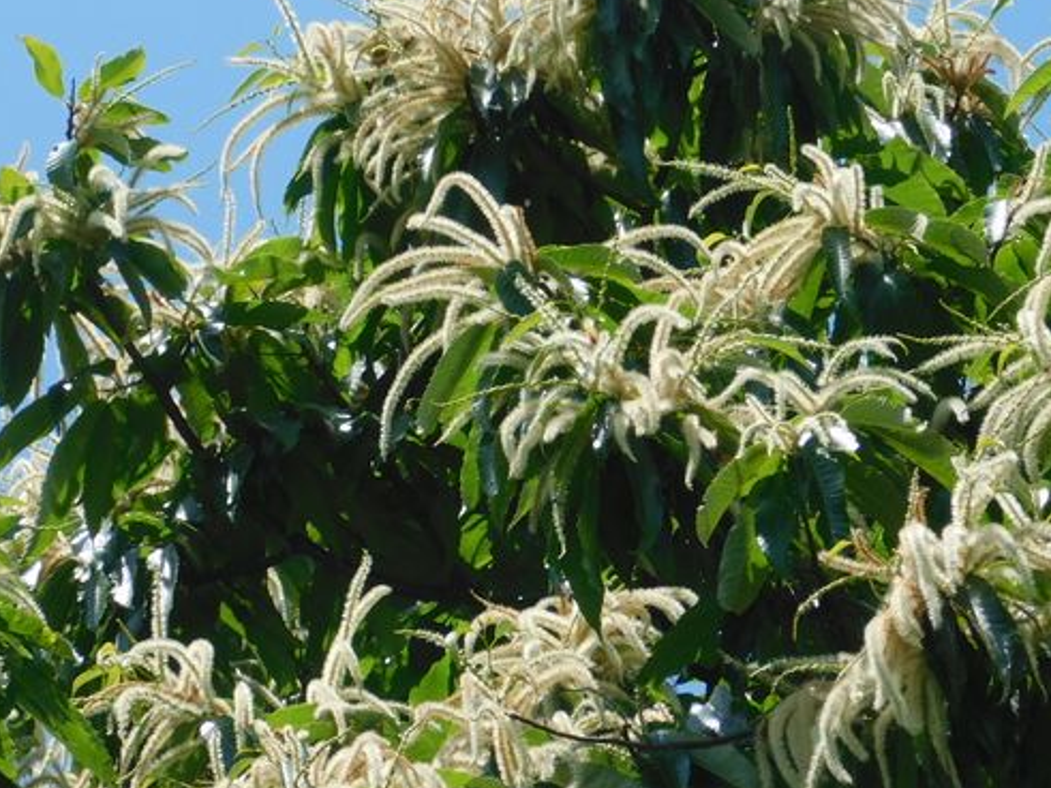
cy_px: 403
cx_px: 471
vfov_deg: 5.4
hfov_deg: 7.2
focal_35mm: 277
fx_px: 8408
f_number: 5.3
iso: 125
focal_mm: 30.1
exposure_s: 1/500
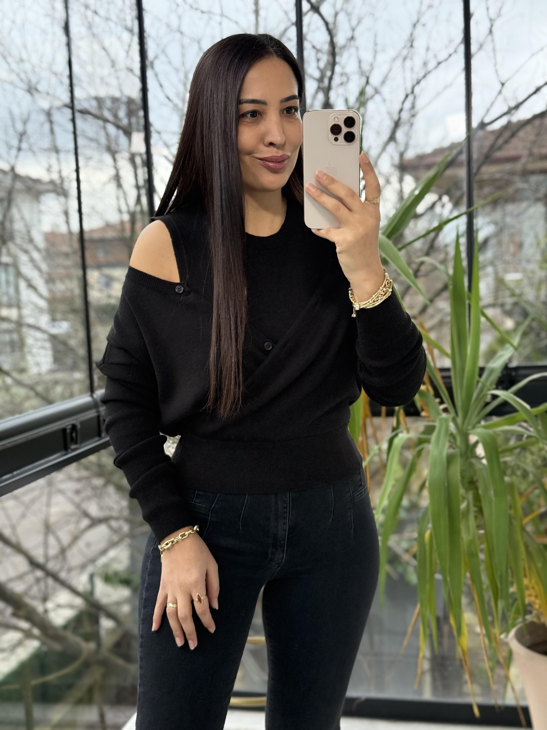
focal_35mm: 48
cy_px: 365
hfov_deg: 30.3
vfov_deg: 39.7
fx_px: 1011
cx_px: 274
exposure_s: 1/141
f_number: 1.78
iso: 200
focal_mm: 6.76
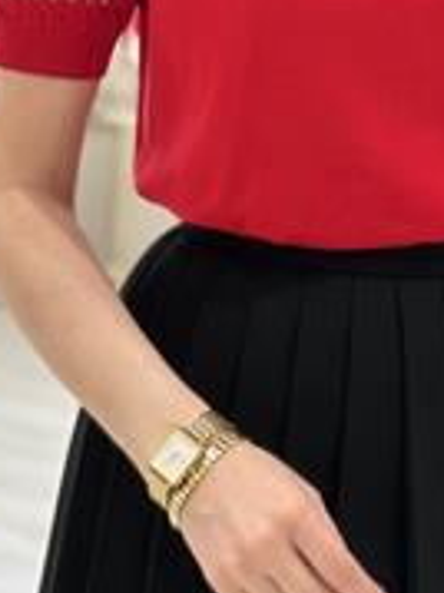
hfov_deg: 10.3
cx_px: 351
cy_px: -8
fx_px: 2448
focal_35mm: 143
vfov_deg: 13.6
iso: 100
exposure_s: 1/171
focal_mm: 6.86
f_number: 1.78
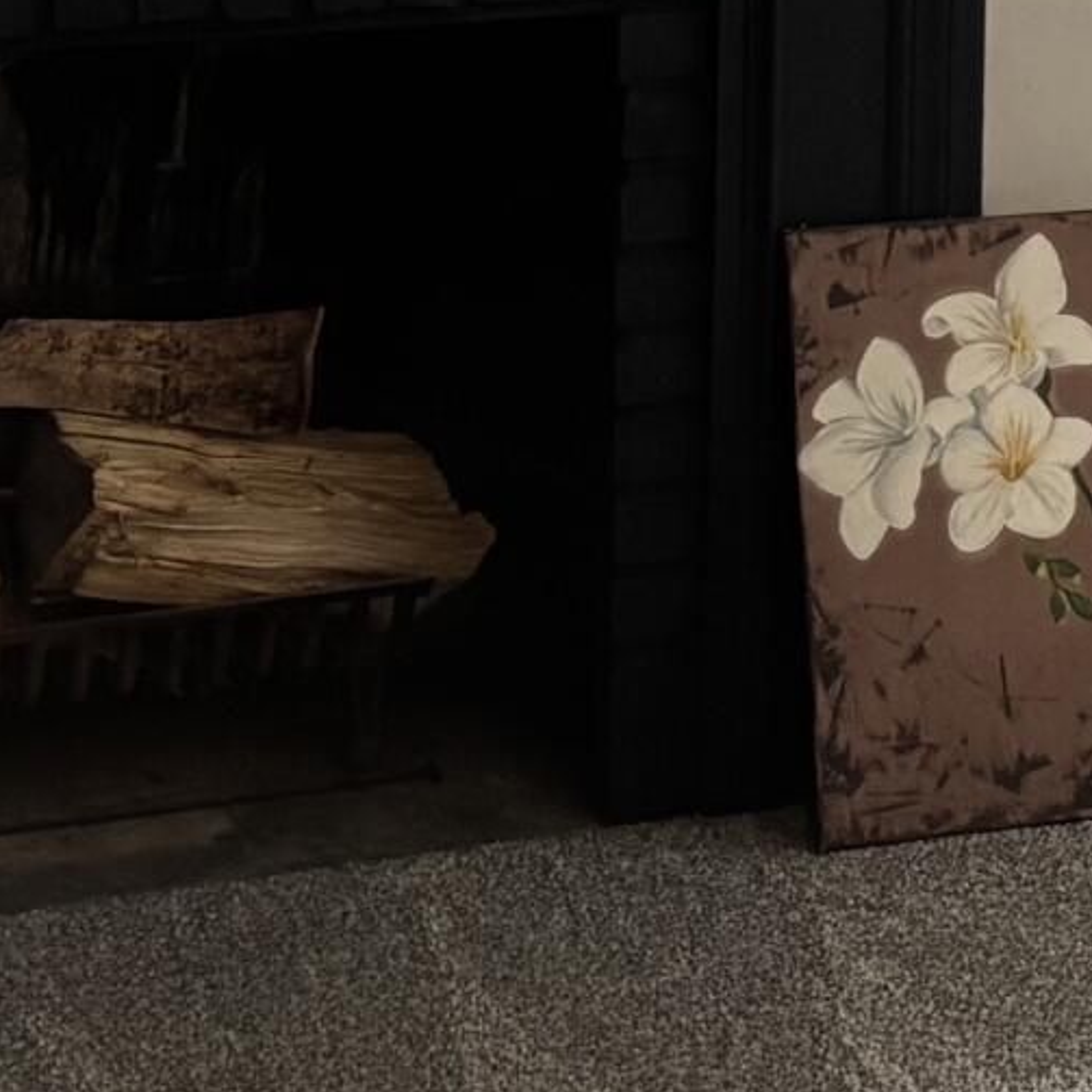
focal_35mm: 137
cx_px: 1133
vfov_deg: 12.2
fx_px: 4890
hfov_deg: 12.6
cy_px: -538
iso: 500
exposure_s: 1/60
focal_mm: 5.96
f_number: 1.6
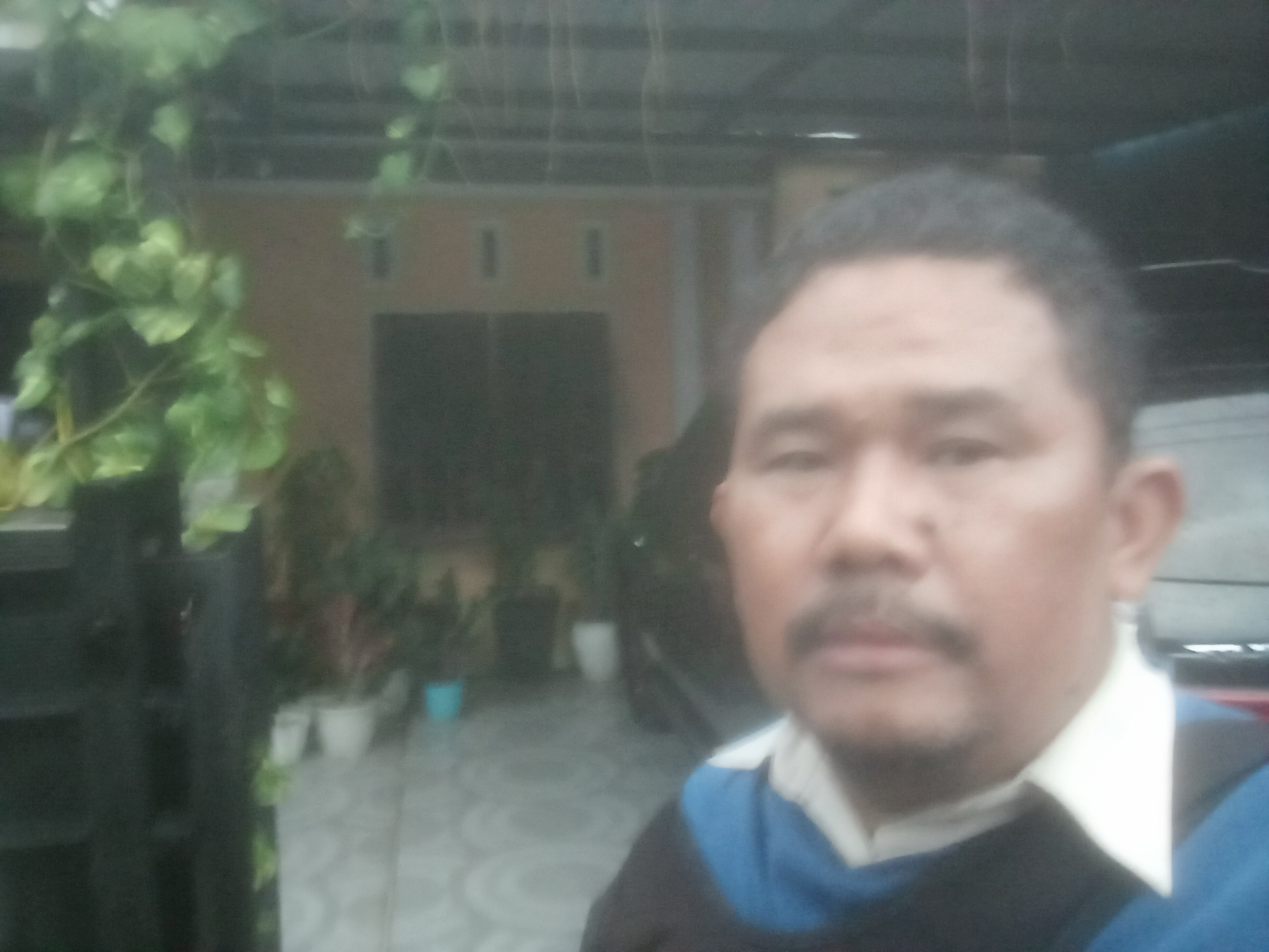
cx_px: 634
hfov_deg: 63.4
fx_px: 1026
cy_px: 476
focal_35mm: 28
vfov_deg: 49.7
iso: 853
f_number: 2
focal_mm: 2.64
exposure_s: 1/11.1
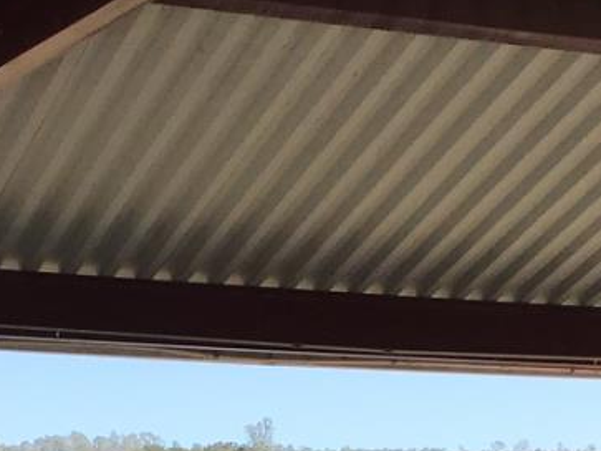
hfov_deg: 15.4
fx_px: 2222
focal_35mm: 128
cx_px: 227
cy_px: 810
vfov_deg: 10.8
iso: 25
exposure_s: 1/574
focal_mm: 3.3
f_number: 2.4
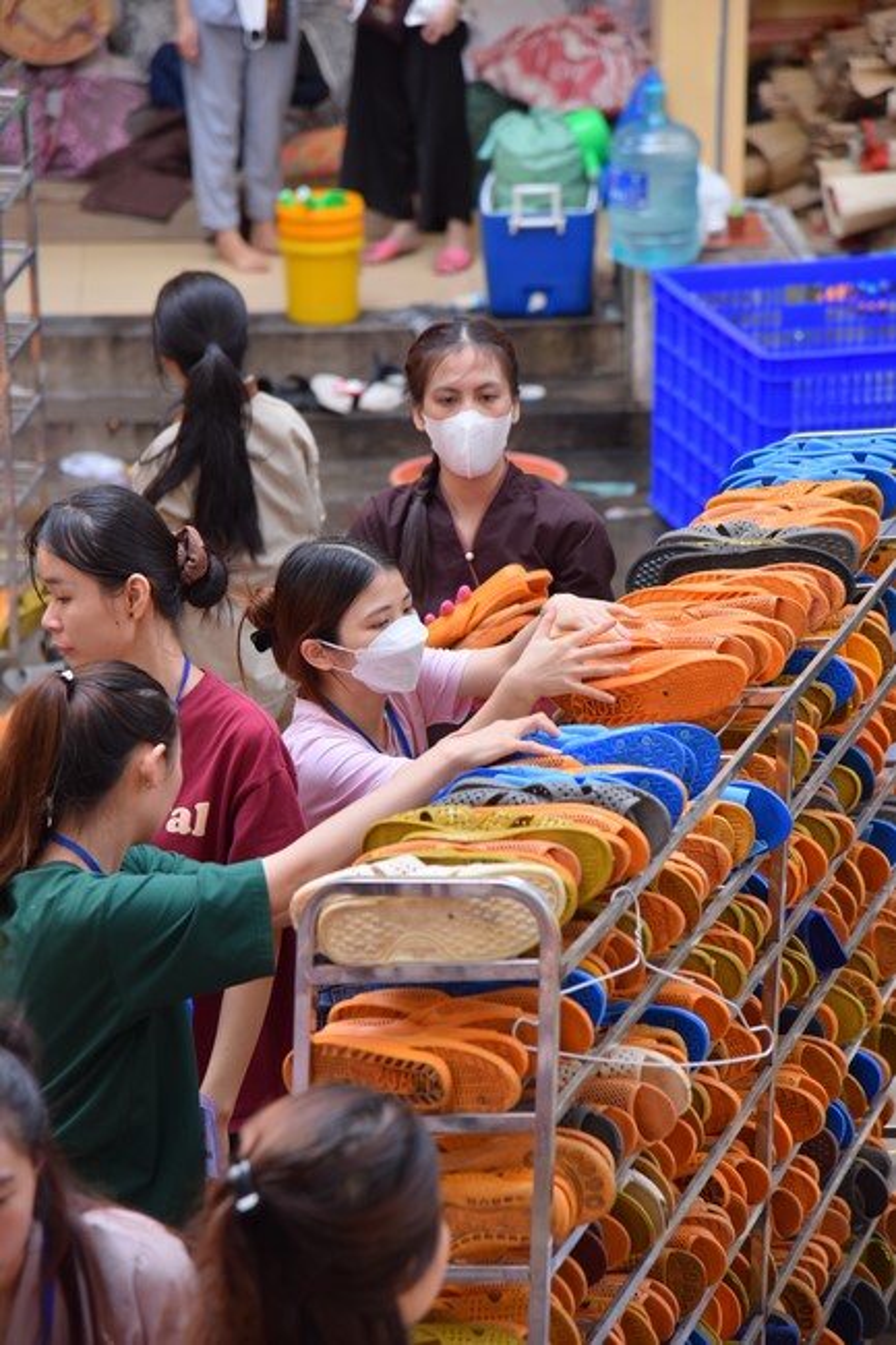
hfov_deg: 11.4
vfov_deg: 17.1
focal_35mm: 120
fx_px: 4482
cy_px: 672
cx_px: 448
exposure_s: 1/160
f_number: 5
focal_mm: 120
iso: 250
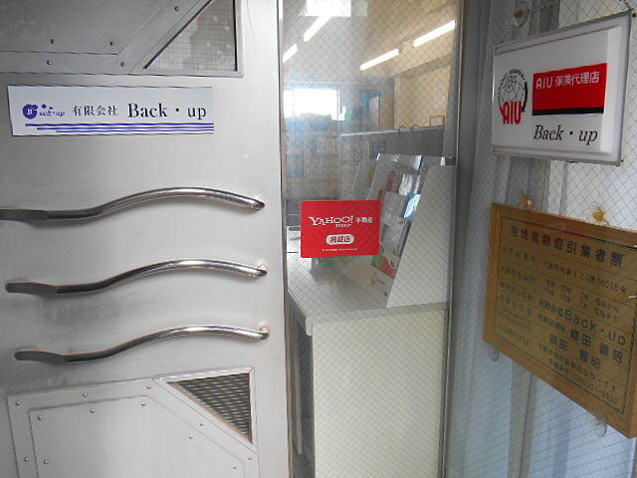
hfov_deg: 67.3
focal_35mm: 26
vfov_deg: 53.1
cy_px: 239
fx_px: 478
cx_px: 318
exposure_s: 1/30
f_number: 3.4
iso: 80
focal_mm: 4.7
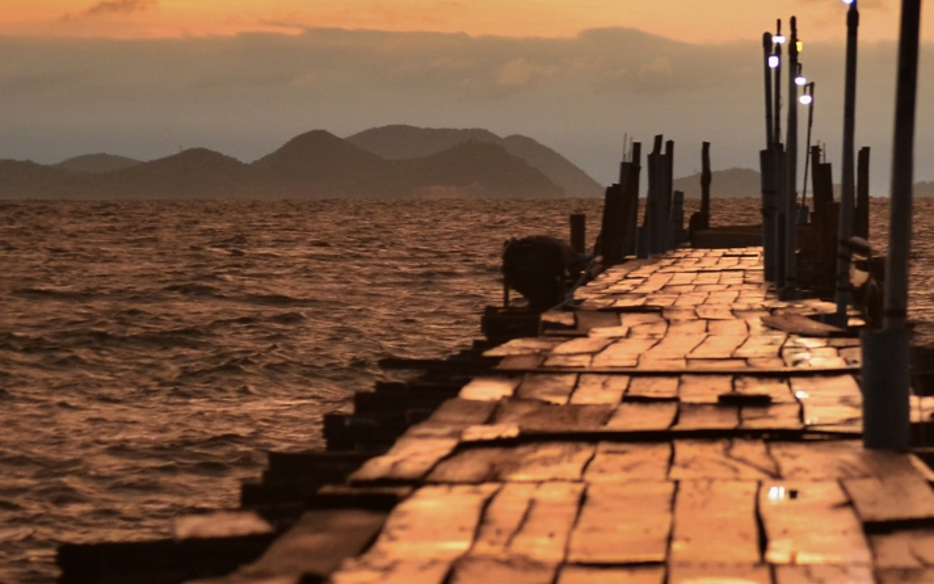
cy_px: 440
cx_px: 1204
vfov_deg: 4.6
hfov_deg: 7.3
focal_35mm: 283
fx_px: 7204
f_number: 4.2
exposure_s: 1/125
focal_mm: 66
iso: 500
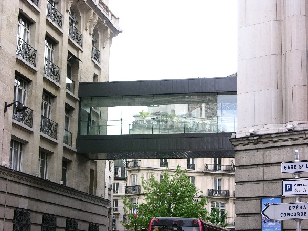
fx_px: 729
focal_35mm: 82
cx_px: 154
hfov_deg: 23.8
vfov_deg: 18.0
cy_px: 116
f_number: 4.4
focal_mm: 21
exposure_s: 1/75.4
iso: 50
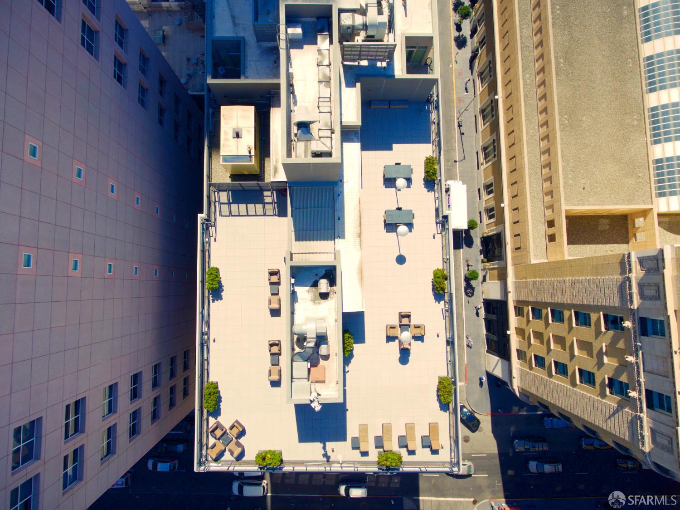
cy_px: 255
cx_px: 340
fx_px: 393
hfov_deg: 81.8
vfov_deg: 65.9
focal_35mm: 20
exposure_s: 1/80
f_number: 2.8
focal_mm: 3.61
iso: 100
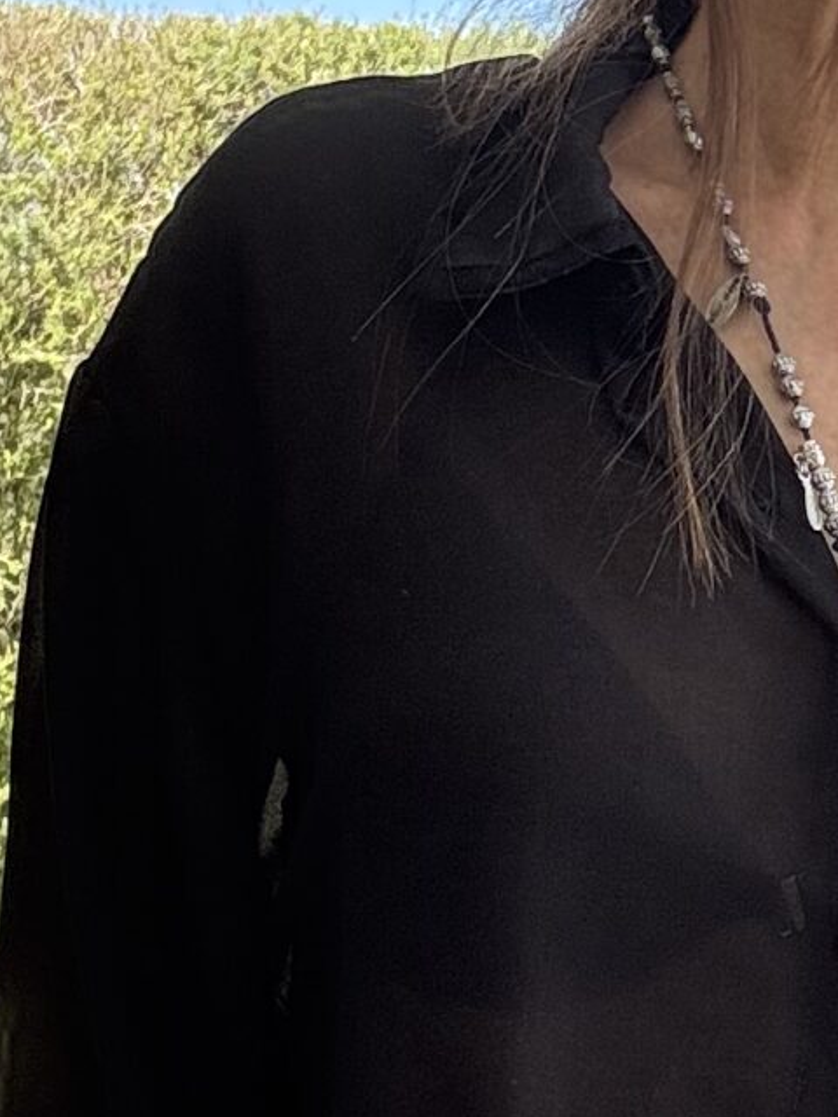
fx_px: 3873
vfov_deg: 16.4
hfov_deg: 12.2
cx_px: 824
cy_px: 496
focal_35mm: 120
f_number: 1.9
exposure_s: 1/139
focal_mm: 2.69
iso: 32
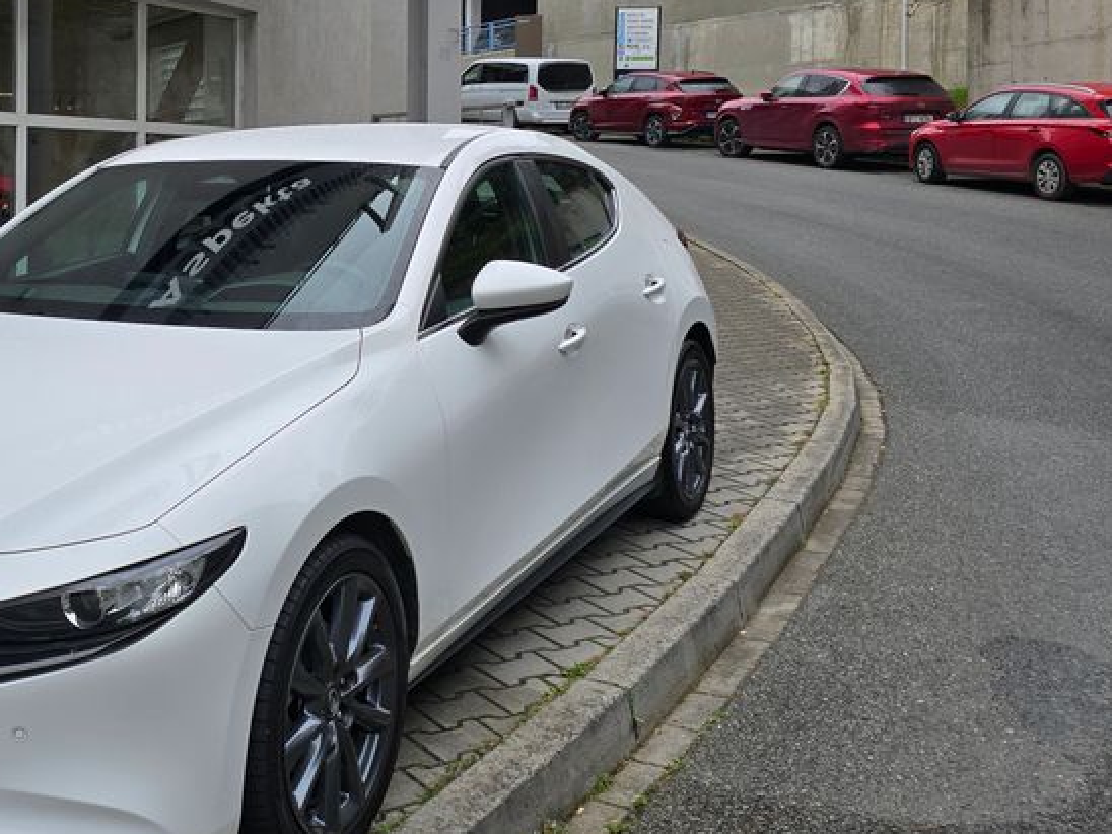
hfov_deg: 40.8
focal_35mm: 43
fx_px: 1381
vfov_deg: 32.9
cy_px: 207
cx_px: 130
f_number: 1.7
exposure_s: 1/215
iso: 12
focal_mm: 6.3
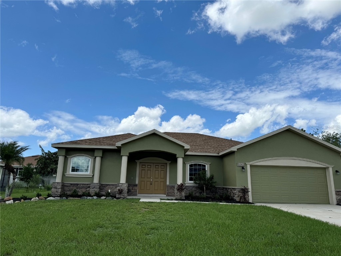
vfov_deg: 56.8
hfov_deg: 71.6
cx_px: 170
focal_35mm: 24
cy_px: 128
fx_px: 236
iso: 80
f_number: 1.78
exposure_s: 1/5814
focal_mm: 6.76
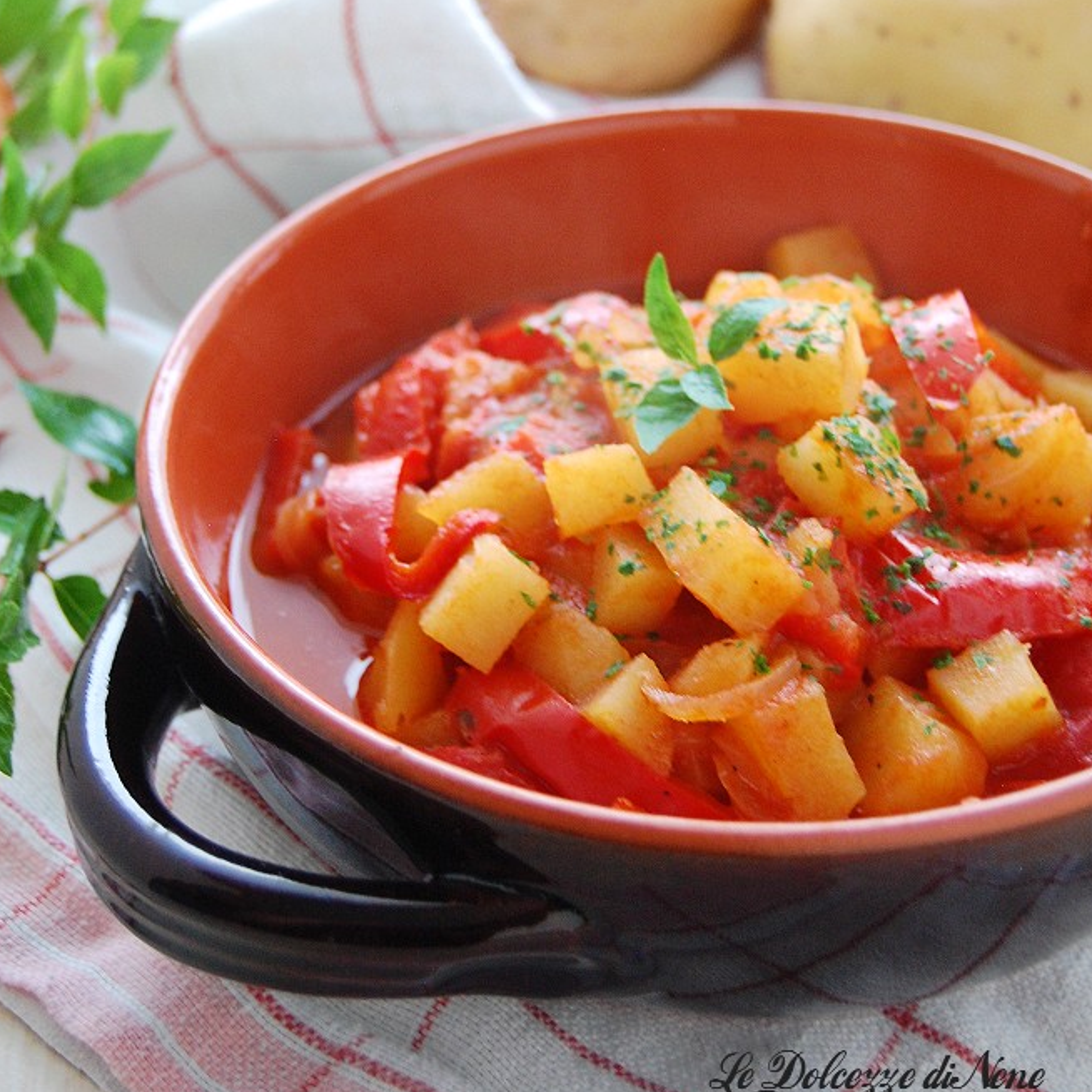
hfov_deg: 23.4
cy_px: 291
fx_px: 2641
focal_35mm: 74
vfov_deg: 23.2
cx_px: 540
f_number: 5
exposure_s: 1/4
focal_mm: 38
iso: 800
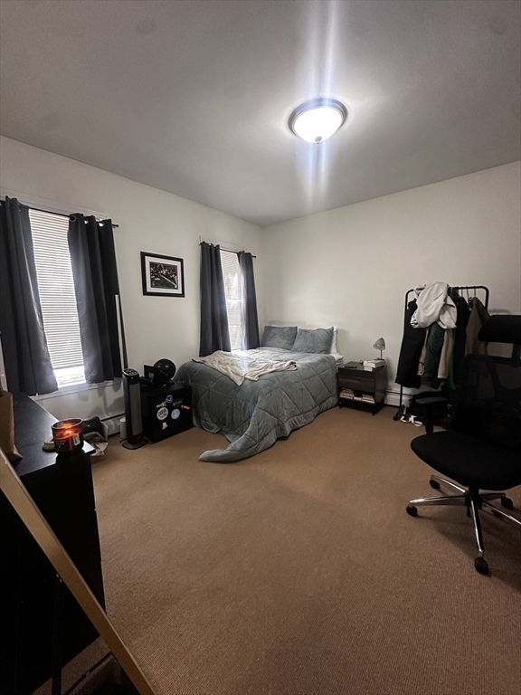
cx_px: 260
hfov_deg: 85.7
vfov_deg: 102.1
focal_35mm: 14
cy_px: 348
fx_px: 281
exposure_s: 1/60
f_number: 2.2
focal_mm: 2.22
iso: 500
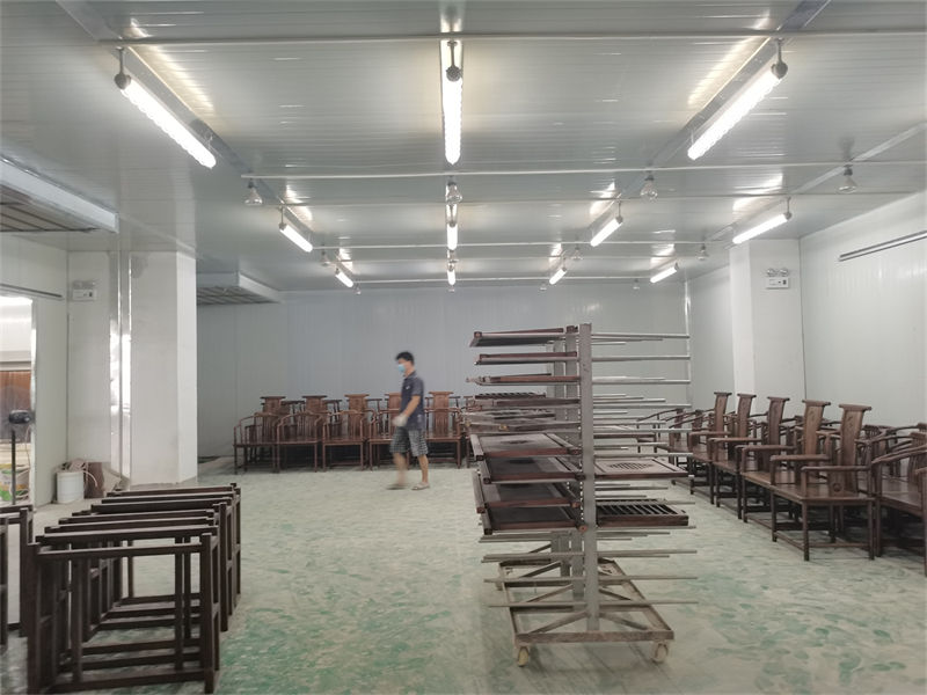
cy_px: 348
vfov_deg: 53.1
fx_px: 696
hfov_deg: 67.3
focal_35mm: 26
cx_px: 464
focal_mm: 5.58
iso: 320
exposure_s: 1/33.3
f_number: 1.8
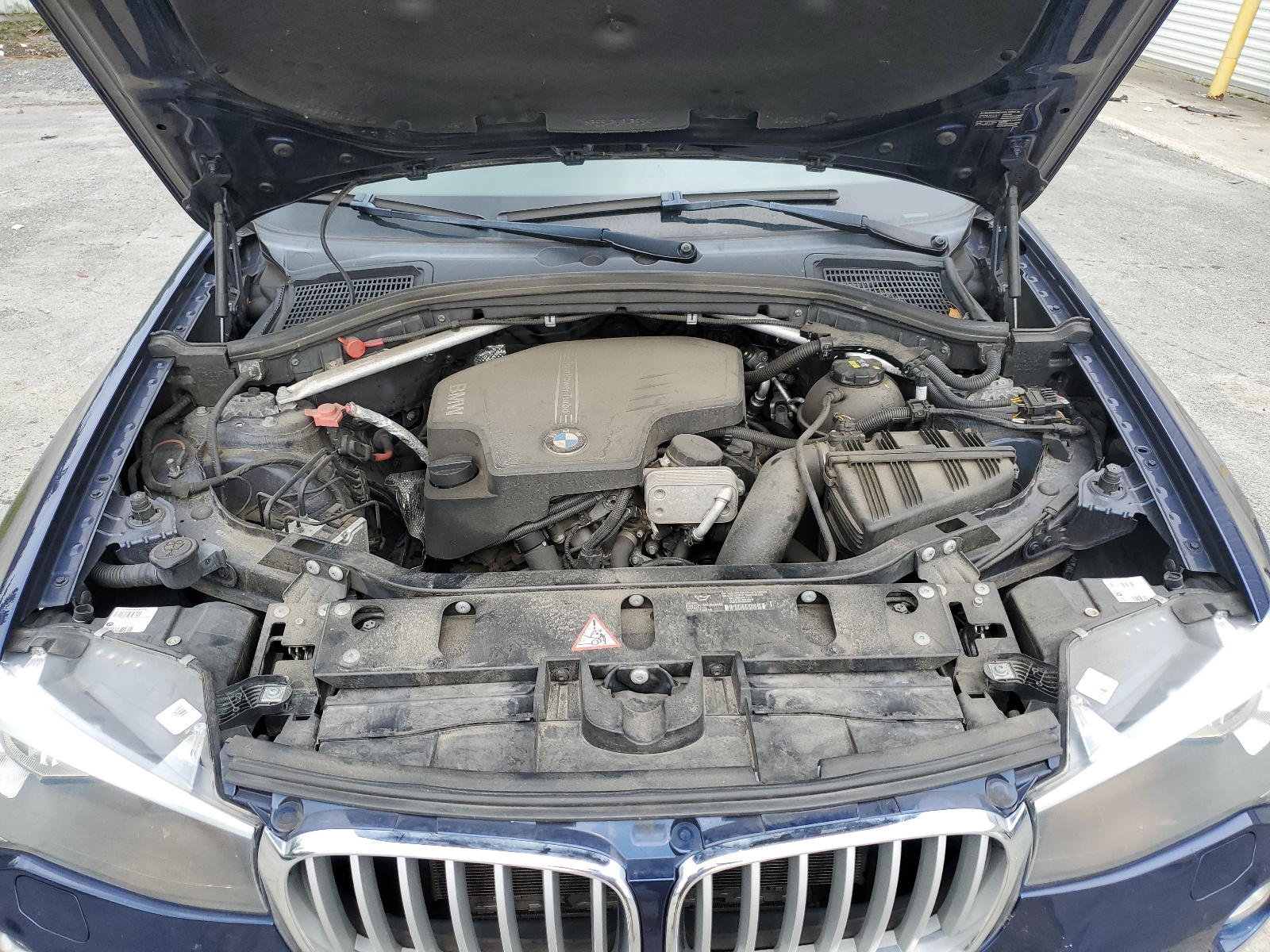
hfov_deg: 67.3
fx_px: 954
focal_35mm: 26
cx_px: 635
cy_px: 476
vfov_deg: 53.1
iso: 50
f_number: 1.5
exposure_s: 1/556
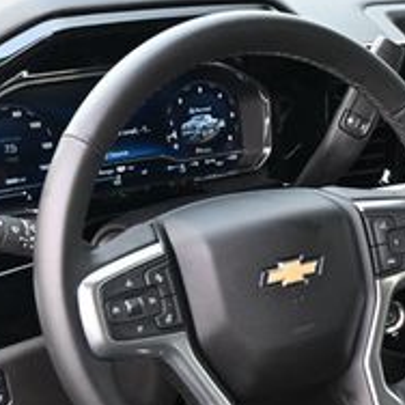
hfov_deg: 22.4
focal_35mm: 76
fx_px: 1002
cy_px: 360
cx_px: 349
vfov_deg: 22.3
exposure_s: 1/125
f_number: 3.5
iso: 640
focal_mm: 17.5
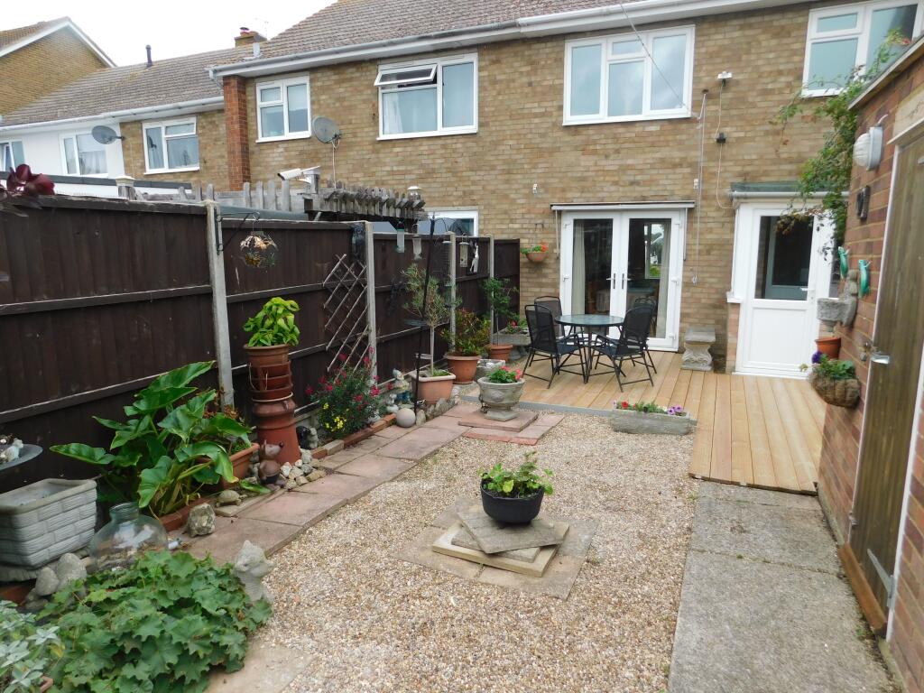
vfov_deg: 58.9
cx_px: 462
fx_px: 614
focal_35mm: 23
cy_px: 346
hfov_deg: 73.9
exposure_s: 1/500
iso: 125
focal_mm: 4
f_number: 3
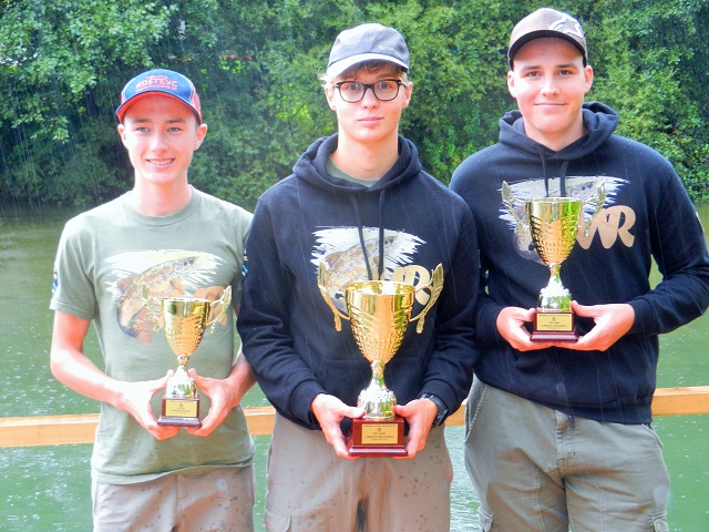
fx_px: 1598
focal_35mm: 78
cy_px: 266
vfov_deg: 18.9
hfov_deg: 25.0
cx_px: 354
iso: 220
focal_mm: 14.1
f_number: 4.8
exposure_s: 1/40
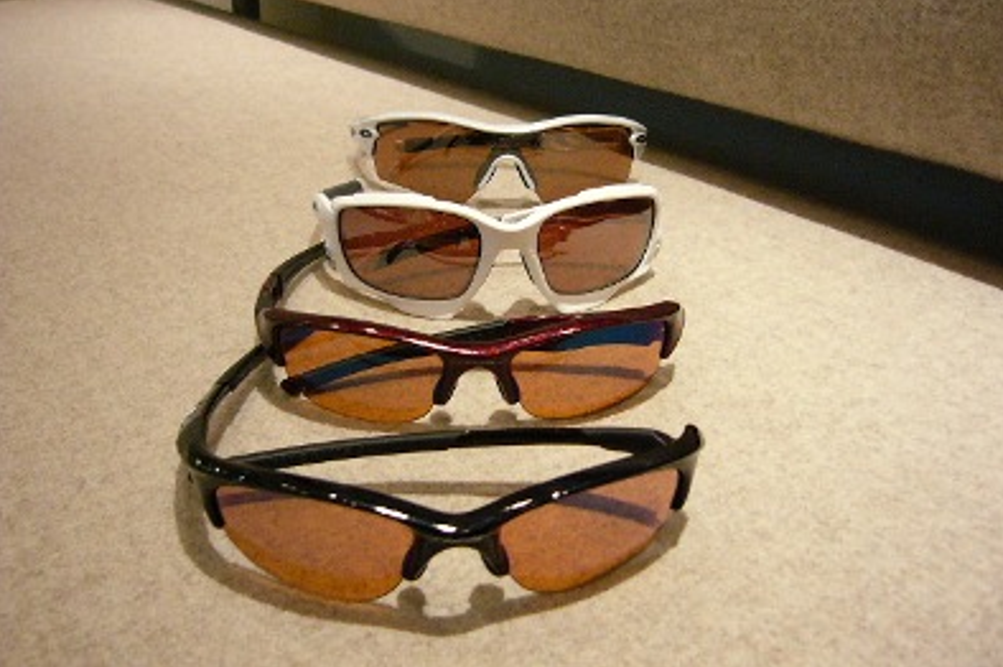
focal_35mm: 37
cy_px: 321
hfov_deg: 51.9
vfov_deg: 35.9
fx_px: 1030
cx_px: 504
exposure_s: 1/30
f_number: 2.8
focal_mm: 5.8
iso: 200
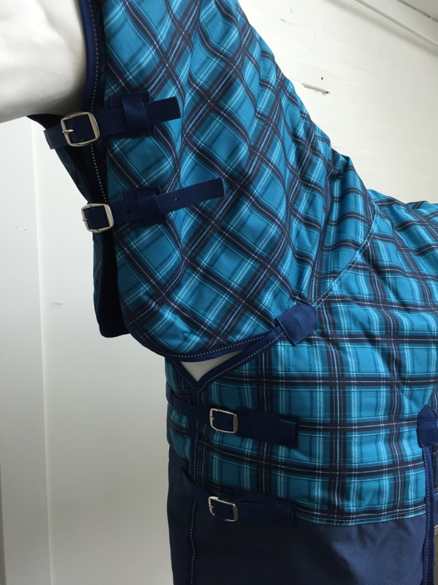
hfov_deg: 48.2
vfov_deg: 61.7
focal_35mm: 29
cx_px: 219
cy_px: 292
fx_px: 489
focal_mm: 4.15
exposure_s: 1/33
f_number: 2.2
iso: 50
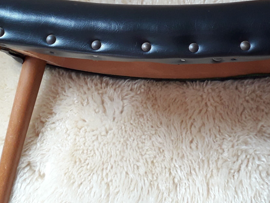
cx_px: 149
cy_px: 34
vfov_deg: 26.9
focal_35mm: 53
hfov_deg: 36.1
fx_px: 413
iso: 125
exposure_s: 1/50
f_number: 1.9
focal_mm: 3.6
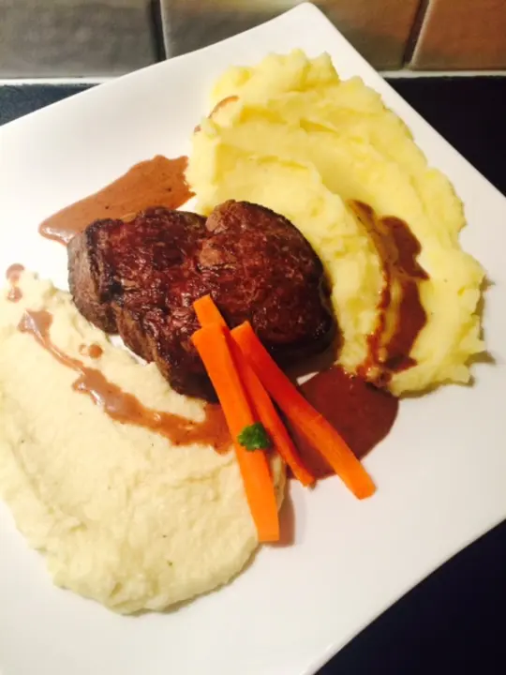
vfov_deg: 61.7
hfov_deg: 48.2
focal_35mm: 29
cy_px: 338
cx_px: 253
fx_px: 565
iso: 125
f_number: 2.2
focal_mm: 4.15
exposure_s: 1/33
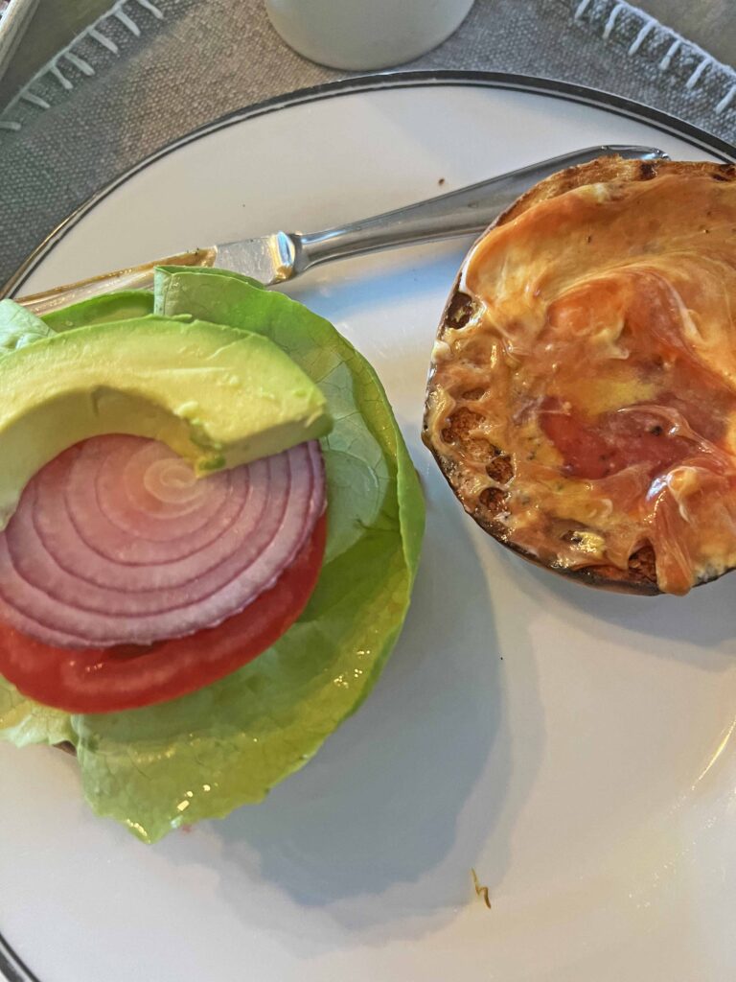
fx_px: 737
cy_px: 491
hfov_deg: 53.1
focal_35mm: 26
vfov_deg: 67.3
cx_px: 368
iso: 400
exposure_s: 1/40
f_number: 1.5
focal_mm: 5.7
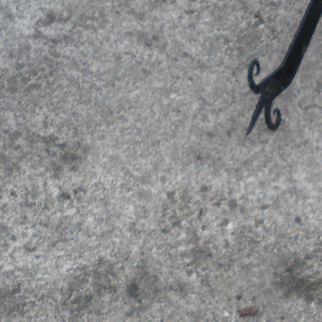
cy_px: 310
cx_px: 405
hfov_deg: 15.6
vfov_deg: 16.0
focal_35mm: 107
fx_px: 1126
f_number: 3.5
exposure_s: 1/50
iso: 64
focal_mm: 6.3
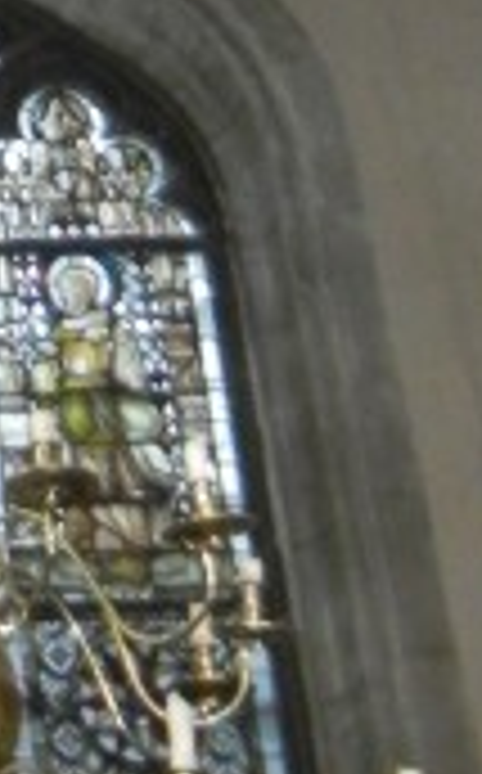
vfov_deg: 12.6
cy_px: -846
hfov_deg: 8.9
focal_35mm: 142
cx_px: -320
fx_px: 2995
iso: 800
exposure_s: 1/30
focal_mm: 5.4
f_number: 3.5
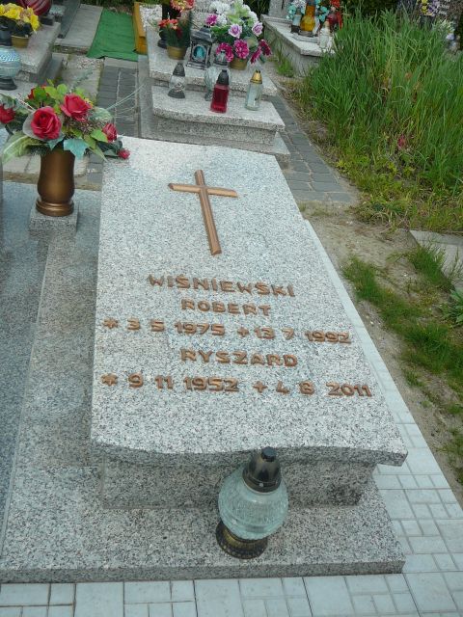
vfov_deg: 52.6
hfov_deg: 40.7
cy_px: 308
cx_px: 232
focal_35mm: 35
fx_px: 624
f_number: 2.8
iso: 80
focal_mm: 5.2
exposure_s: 1/800
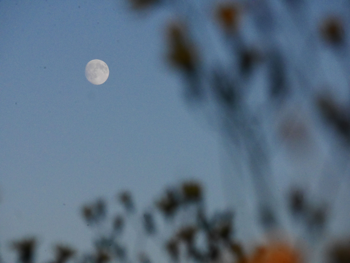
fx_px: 3034
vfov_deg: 5.0
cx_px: 175
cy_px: 132
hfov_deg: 6.6
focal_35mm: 300
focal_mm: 150
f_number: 11
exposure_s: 1/2000
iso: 3200
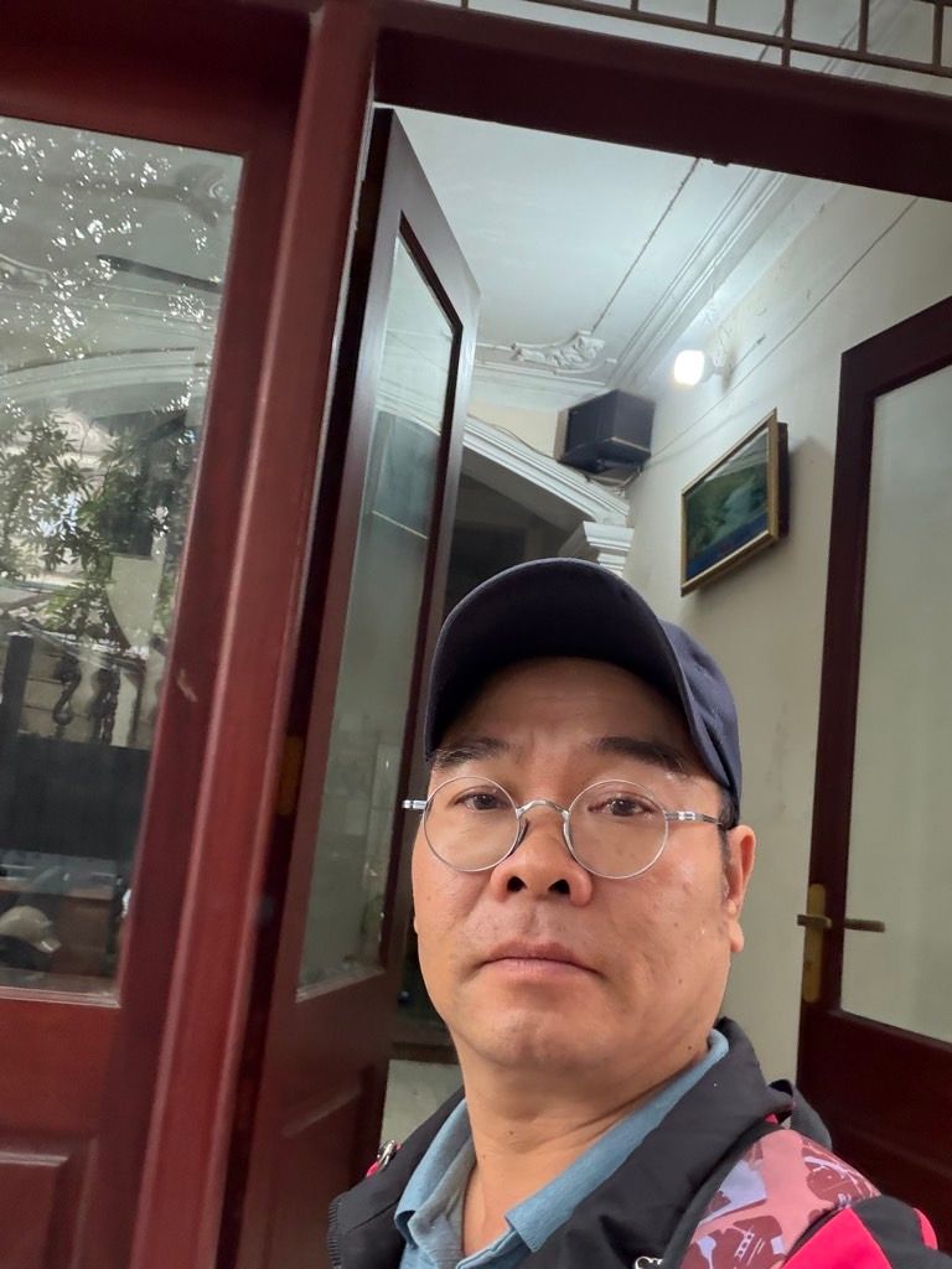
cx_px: 476
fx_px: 1100
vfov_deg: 60.0
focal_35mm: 30
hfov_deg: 46.8
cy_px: 634
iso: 320
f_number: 1.9
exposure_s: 1/54
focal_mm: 2.71
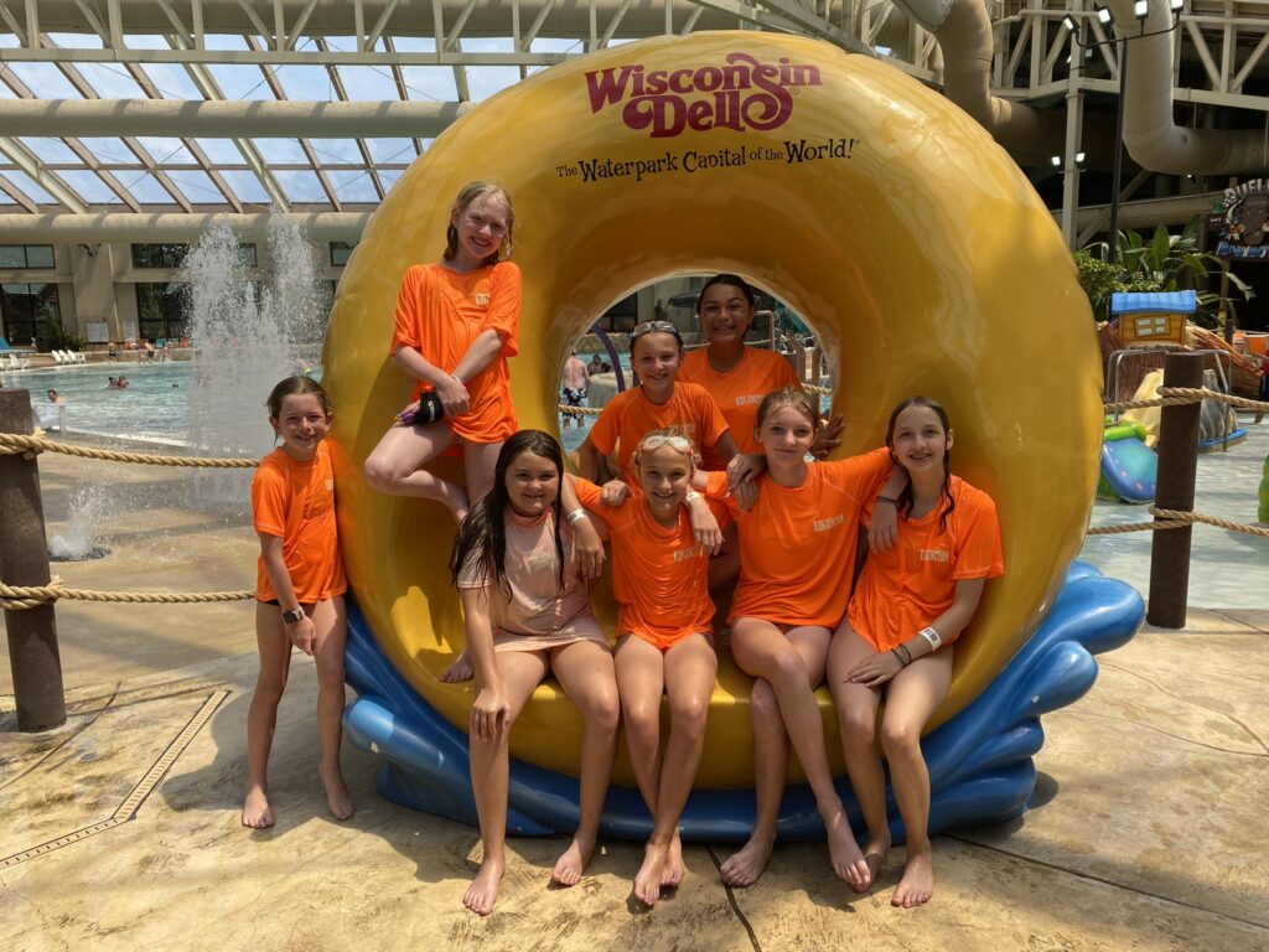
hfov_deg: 67.3
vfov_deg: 53.1
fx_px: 953
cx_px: 634
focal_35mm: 26
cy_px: 476
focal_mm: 4.25
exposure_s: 1/2268
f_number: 1.8
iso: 32
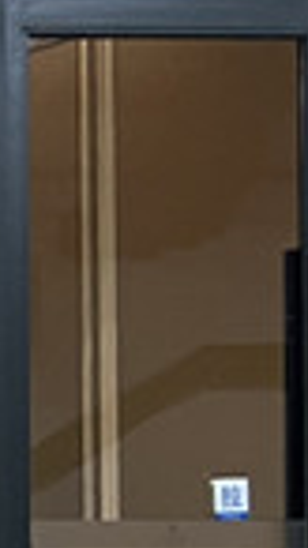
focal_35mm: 155
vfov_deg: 13.8
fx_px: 2253
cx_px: -1097
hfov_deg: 6.0
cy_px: 450
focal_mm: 5.7
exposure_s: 1/33
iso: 640
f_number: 1.5
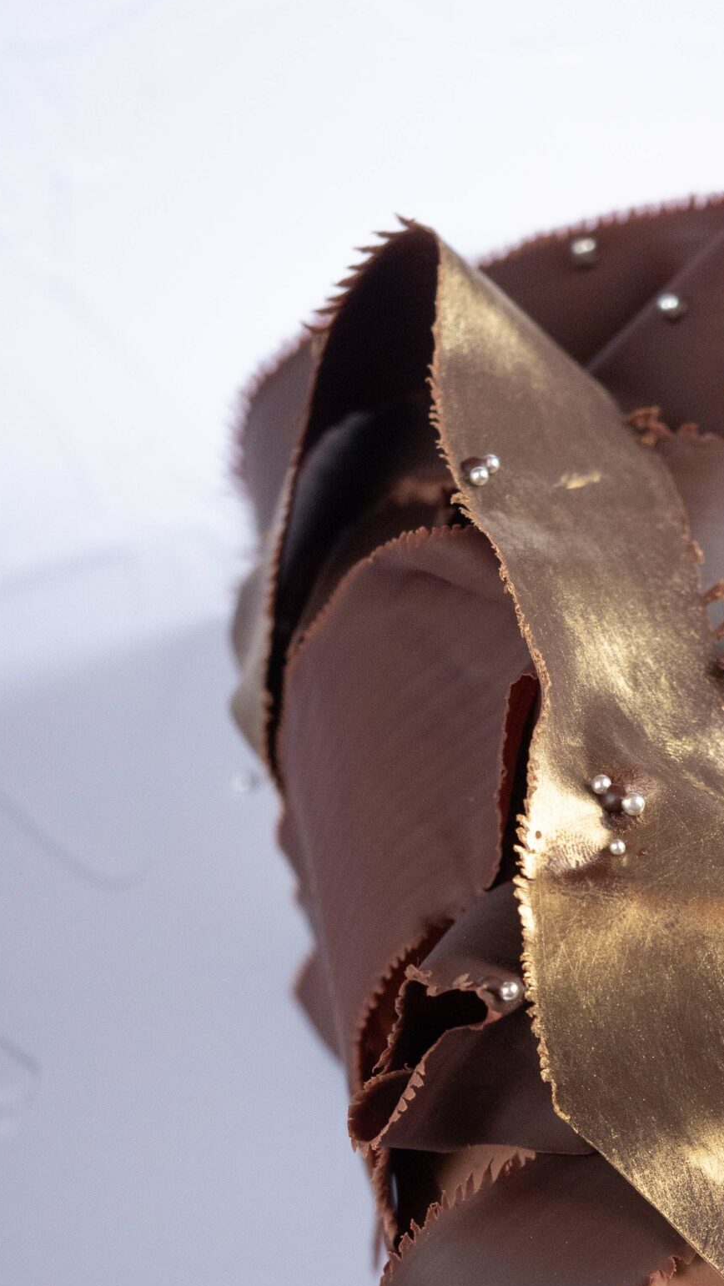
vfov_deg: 9.9
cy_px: 977
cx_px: 790
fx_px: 7402
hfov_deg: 5.6
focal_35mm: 217
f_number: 2.8
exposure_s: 1/160
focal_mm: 60
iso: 800
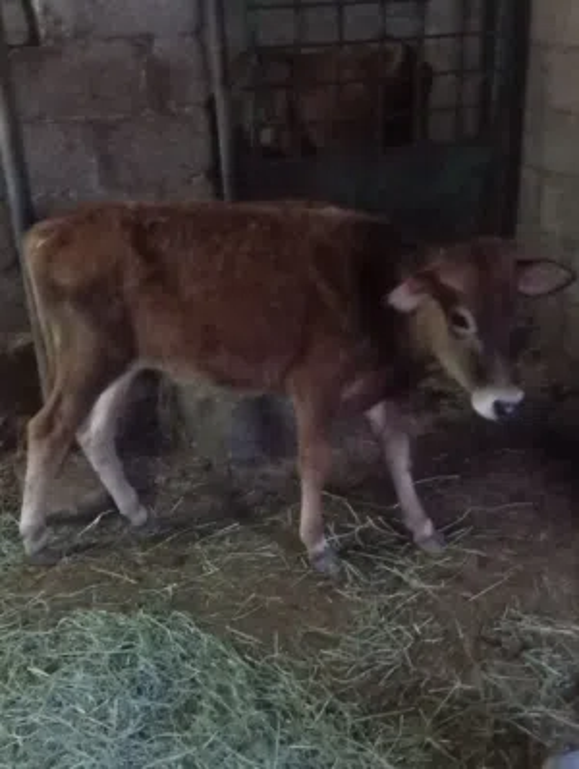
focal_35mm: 41
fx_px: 911
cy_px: 384
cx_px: 290
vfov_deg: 45.7
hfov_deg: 35.2
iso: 12800
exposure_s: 1/14.3
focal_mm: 4.22
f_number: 1.8
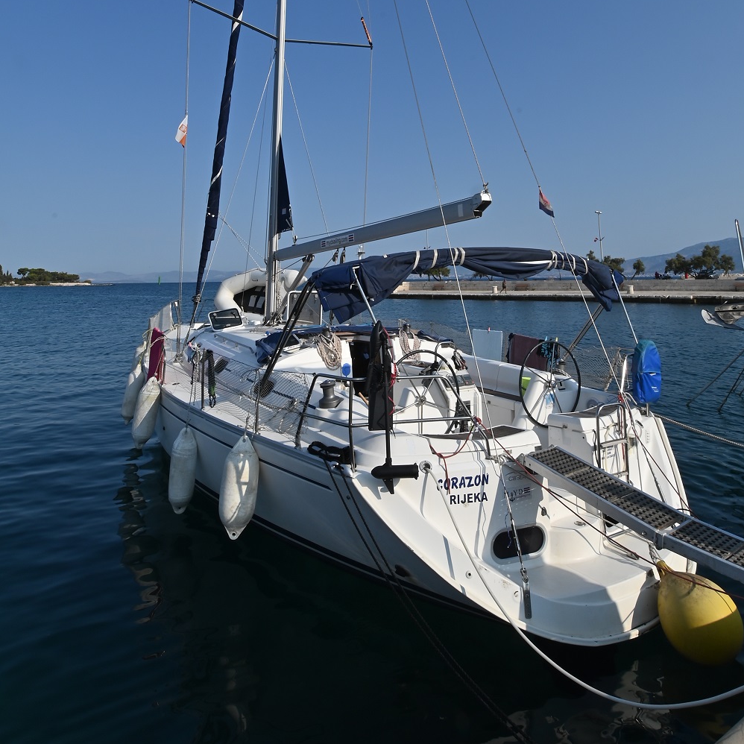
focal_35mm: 23
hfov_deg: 67.3
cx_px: 372
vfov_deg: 64.0
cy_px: 203
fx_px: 559
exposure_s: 1/80
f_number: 22
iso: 100
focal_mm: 12
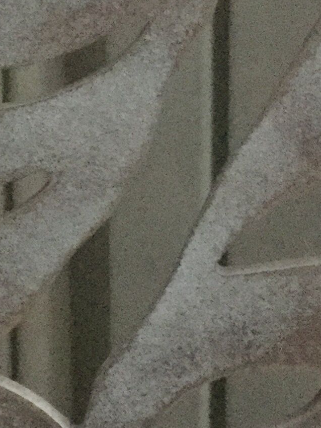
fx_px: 1471
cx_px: 141
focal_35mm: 119
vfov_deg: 16.5
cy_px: 172
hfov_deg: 12.5
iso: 800
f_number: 2.4
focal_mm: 3.3
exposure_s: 1/17
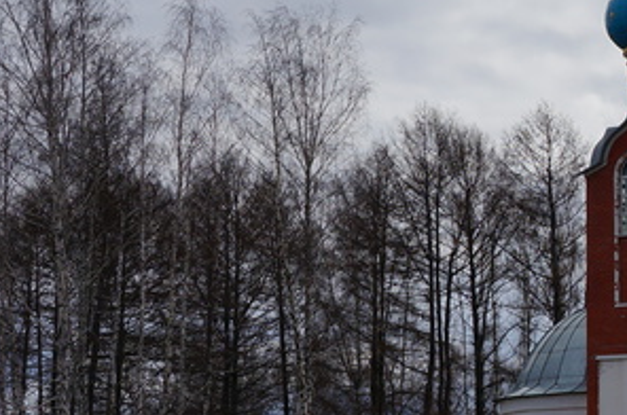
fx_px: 2024
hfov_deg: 16.4
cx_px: 875
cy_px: 134
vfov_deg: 11.7
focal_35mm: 116
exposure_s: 1/500
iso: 100
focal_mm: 27
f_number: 9
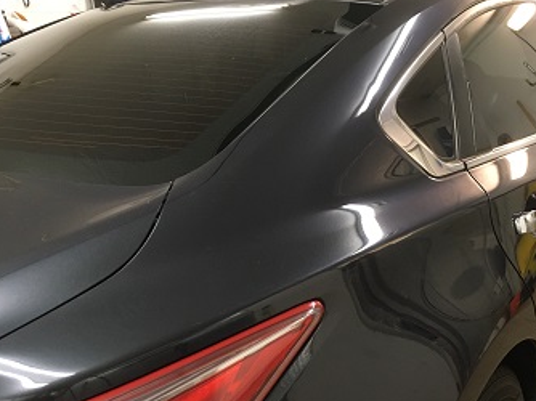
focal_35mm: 40
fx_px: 619
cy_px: 225
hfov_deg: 46.8
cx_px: 282
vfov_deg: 35.9
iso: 125
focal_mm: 4.15
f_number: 2.2
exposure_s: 1/30
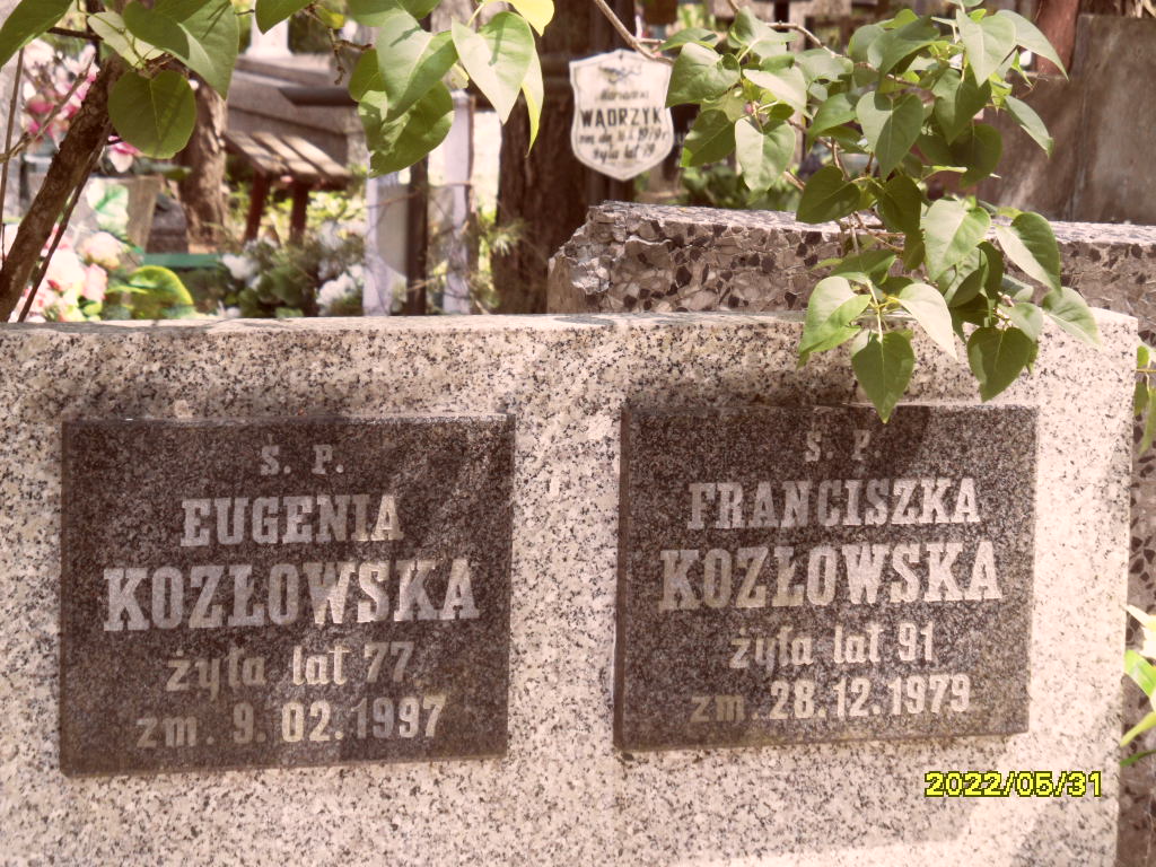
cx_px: 578
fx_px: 4007
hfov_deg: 16.4
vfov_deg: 12.3
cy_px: 434
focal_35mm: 120
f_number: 4.4
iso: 100
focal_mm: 20
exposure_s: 1/60
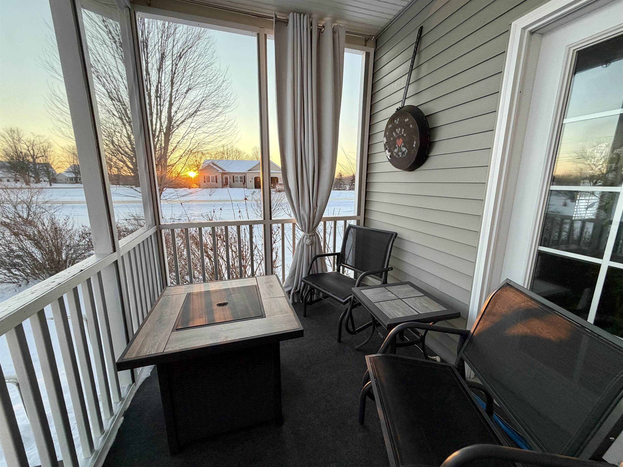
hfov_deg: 102.1
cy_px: 234
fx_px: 252
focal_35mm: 14
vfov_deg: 85.7
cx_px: 312
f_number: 2.2
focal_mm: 2.22
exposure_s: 1/121
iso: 125
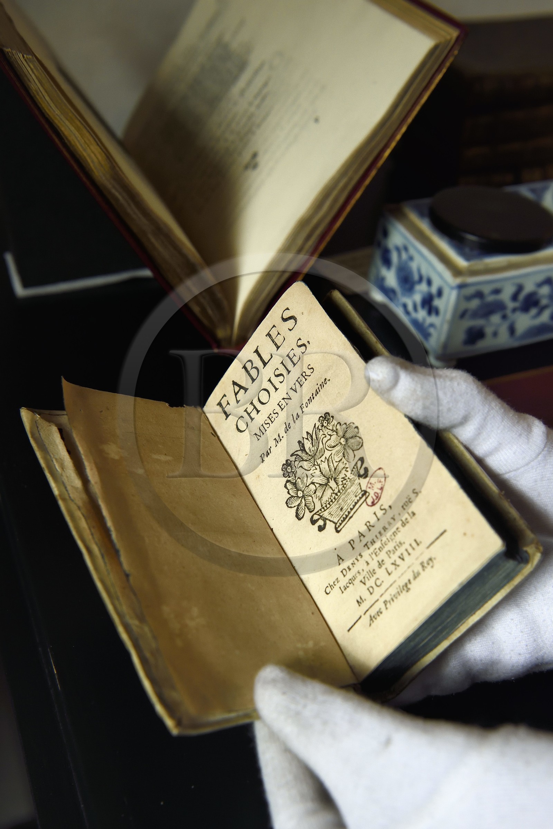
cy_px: 414
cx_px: 276
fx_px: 876
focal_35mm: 38
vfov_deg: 50.7
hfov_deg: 35.1
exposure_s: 1/160
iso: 1600
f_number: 6.3
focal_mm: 38
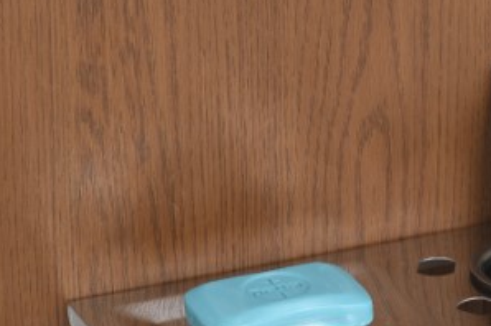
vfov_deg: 5.4
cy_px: 240
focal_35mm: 256
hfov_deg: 8.0
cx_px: 412
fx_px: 3488
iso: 200
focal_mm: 85
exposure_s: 1/50
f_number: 16
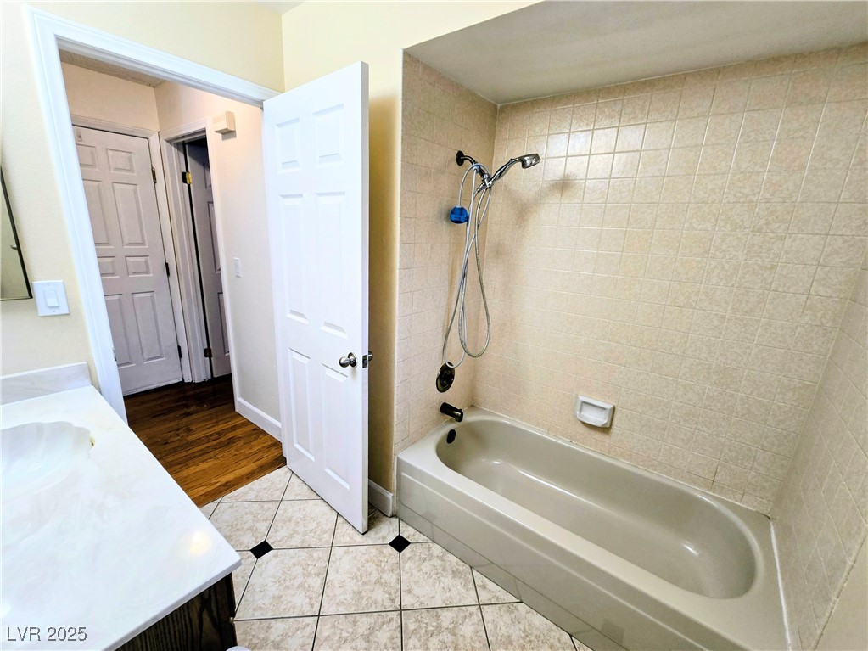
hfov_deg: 106.2
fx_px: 326
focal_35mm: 13
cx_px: 434
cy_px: 326
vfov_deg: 89.9
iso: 100
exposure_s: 1/60
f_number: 2.2
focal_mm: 2.2
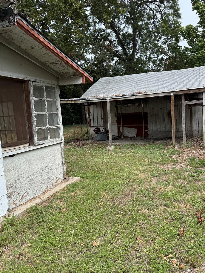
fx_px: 229
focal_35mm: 29
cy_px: 131
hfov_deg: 48.1
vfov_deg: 61.6
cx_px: 118
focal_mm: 6.76
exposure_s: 1/1410
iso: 100
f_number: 1.78
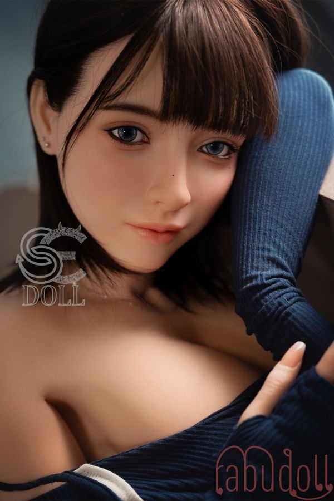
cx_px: 167
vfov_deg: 39.6
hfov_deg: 27.0
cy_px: 250
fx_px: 696
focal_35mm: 50
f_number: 2.8
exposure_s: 1/60
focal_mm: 50
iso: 200
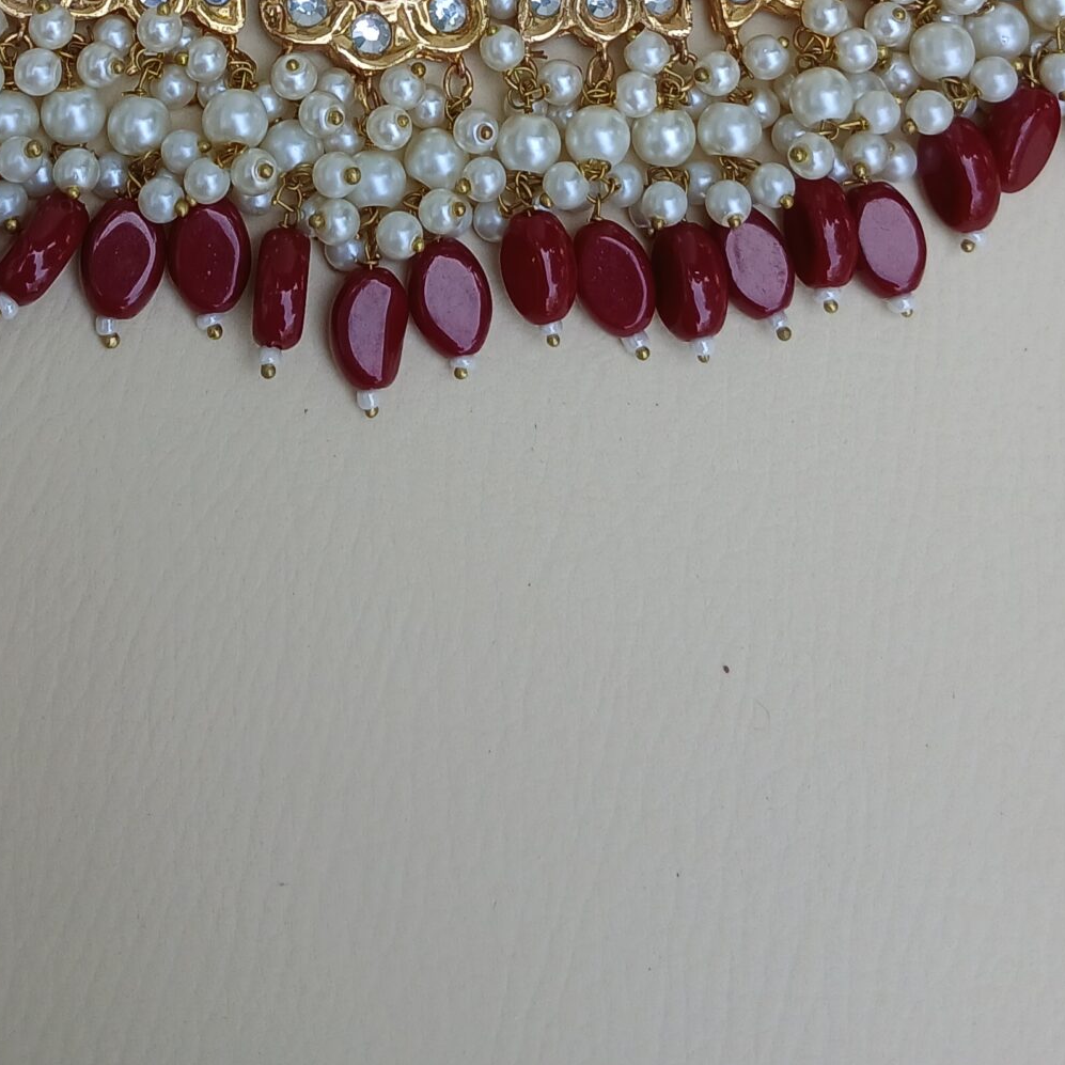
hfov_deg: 28.9
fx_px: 2054
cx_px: 378
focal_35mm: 59
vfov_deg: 26.4
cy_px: -156
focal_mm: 3.98
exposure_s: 1/100
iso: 40
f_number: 1.8
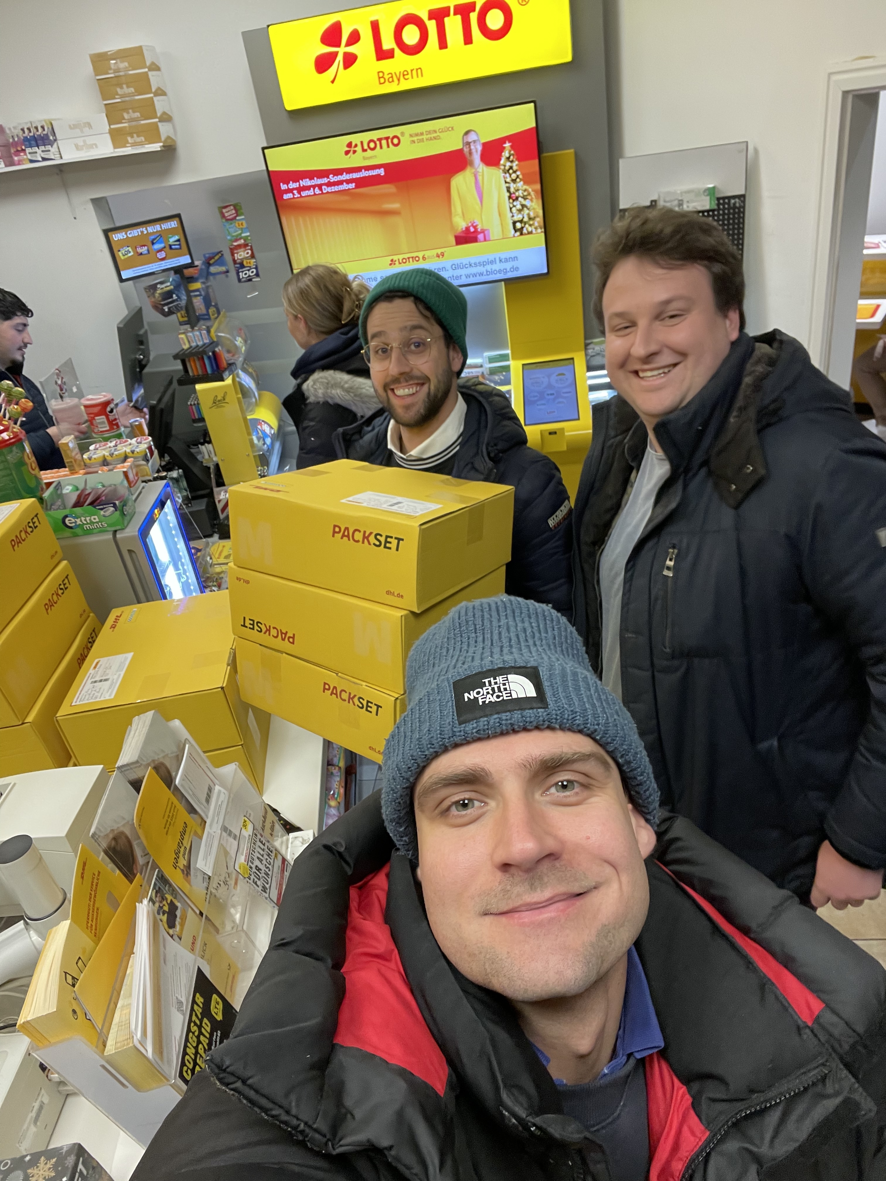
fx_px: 785
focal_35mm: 23
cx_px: 443
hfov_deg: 58.9
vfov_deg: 73.9
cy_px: 590
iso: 125
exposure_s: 1/50
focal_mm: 2.71
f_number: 2.2
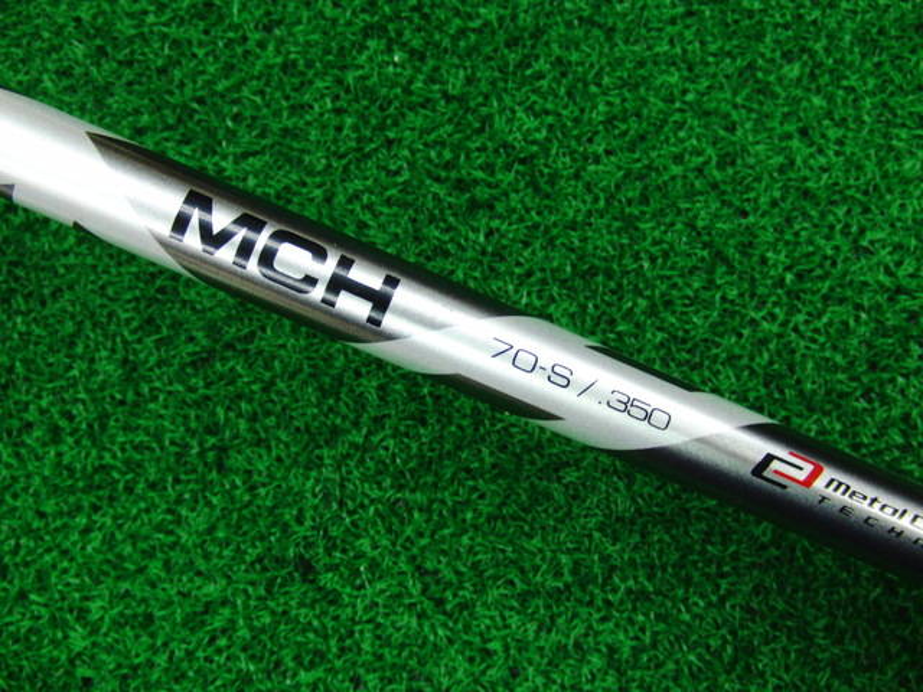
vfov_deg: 38.7
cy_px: 346
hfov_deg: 50.1
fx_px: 987
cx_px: 462
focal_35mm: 37
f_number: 3.6
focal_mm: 6.42
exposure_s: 1/50
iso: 400
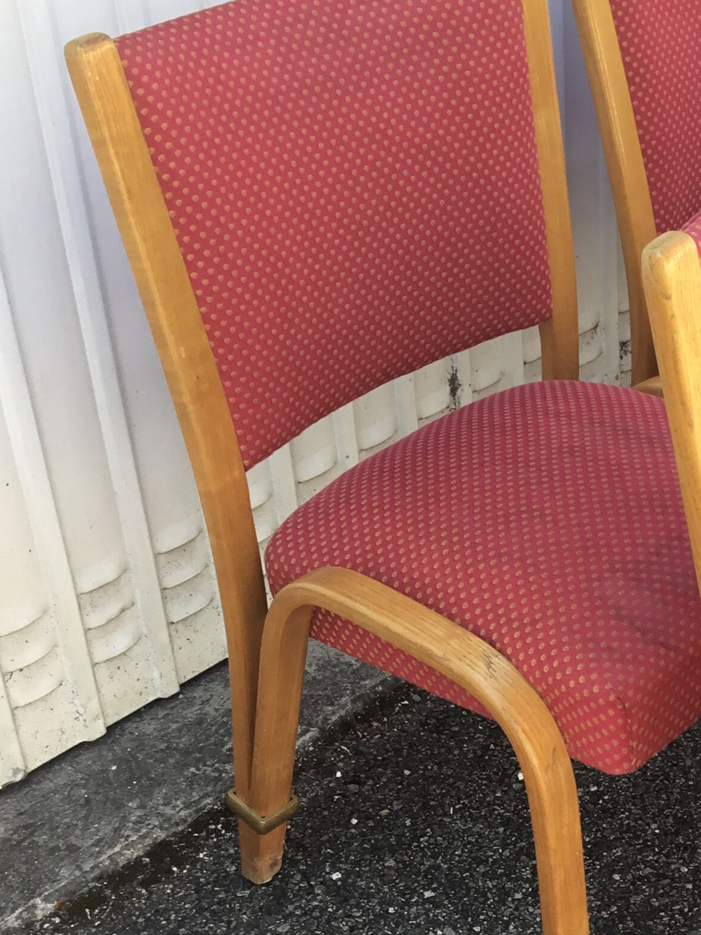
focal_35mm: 65
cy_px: 722
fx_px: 1755
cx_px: 685
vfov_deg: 29.3
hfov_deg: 21.8
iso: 25
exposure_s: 1/113
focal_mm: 3.3
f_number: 2.4
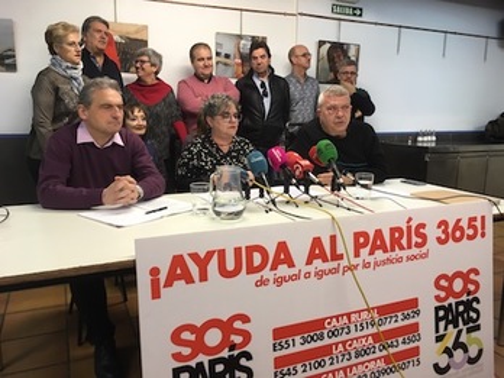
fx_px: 422
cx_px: 252
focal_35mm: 29
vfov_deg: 48.2
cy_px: 189
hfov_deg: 61.7
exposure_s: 1/33
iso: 80
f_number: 2.2
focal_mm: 4.15
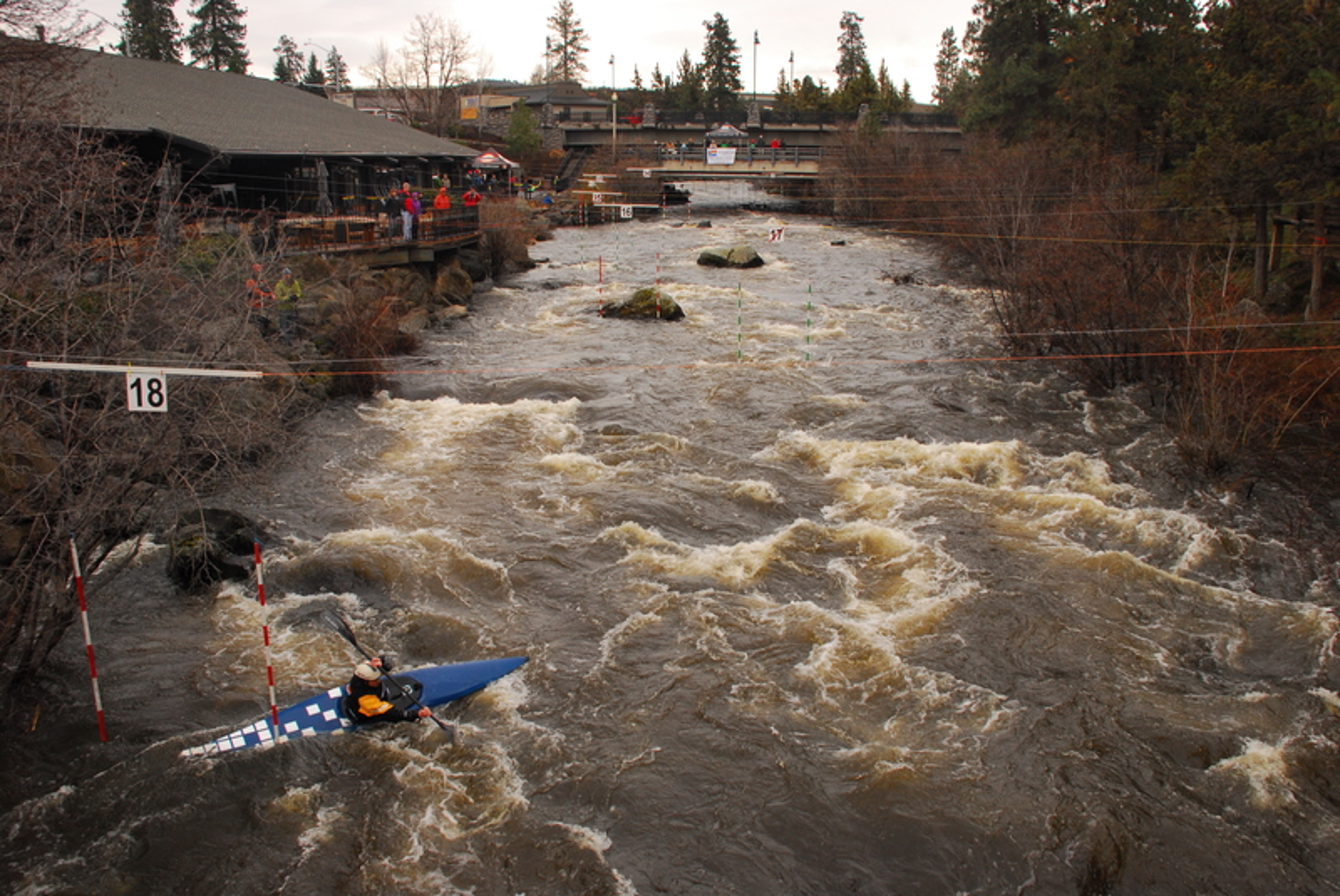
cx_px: 670
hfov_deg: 61.9
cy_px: 448
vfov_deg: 43.7
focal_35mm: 30
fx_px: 1118
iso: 320
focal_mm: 20
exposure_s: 1/250
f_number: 5.6
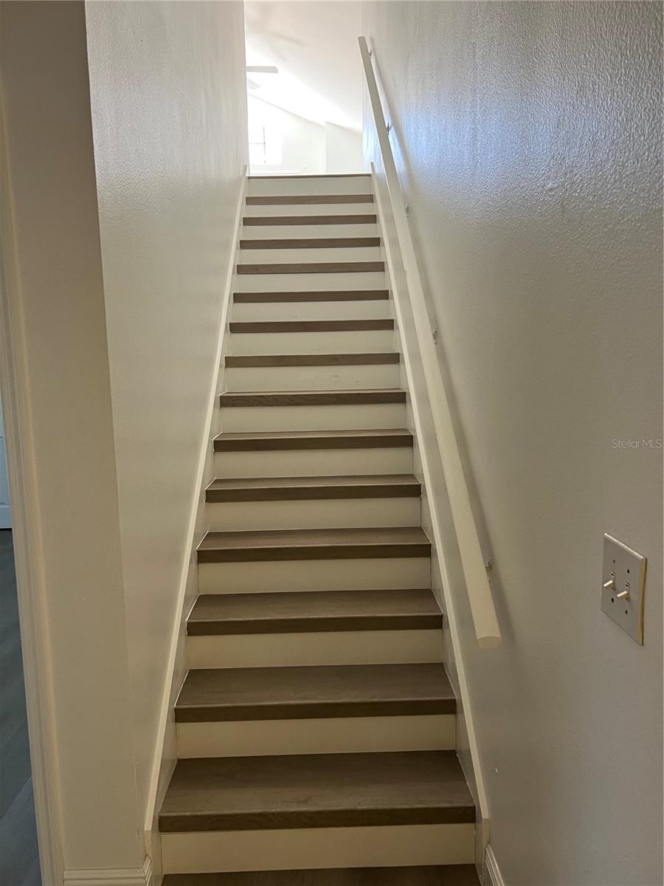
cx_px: 332
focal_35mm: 26
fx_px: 665
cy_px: 443
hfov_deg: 53.1
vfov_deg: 67.3
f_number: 1.5
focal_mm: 5.7
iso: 100
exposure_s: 1/60
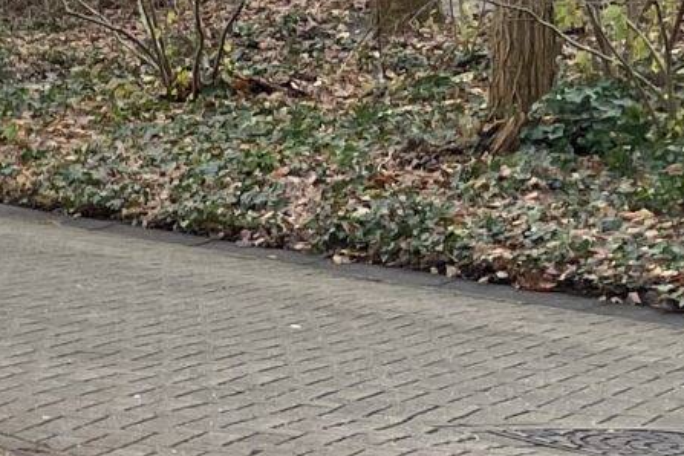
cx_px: -982
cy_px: 309
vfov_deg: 8.8
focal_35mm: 155
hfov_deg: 11.1
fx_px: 2945
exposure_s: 1/126
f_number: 1.6
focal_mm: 4.2
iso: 32
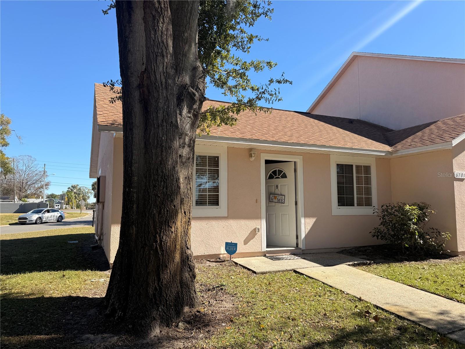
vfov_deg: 56.8
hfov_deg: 71.6
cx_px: 232
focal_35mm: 24
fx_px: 322
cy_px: 174
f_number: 1.78
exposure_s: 1/2370
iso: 80
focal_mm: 6.76
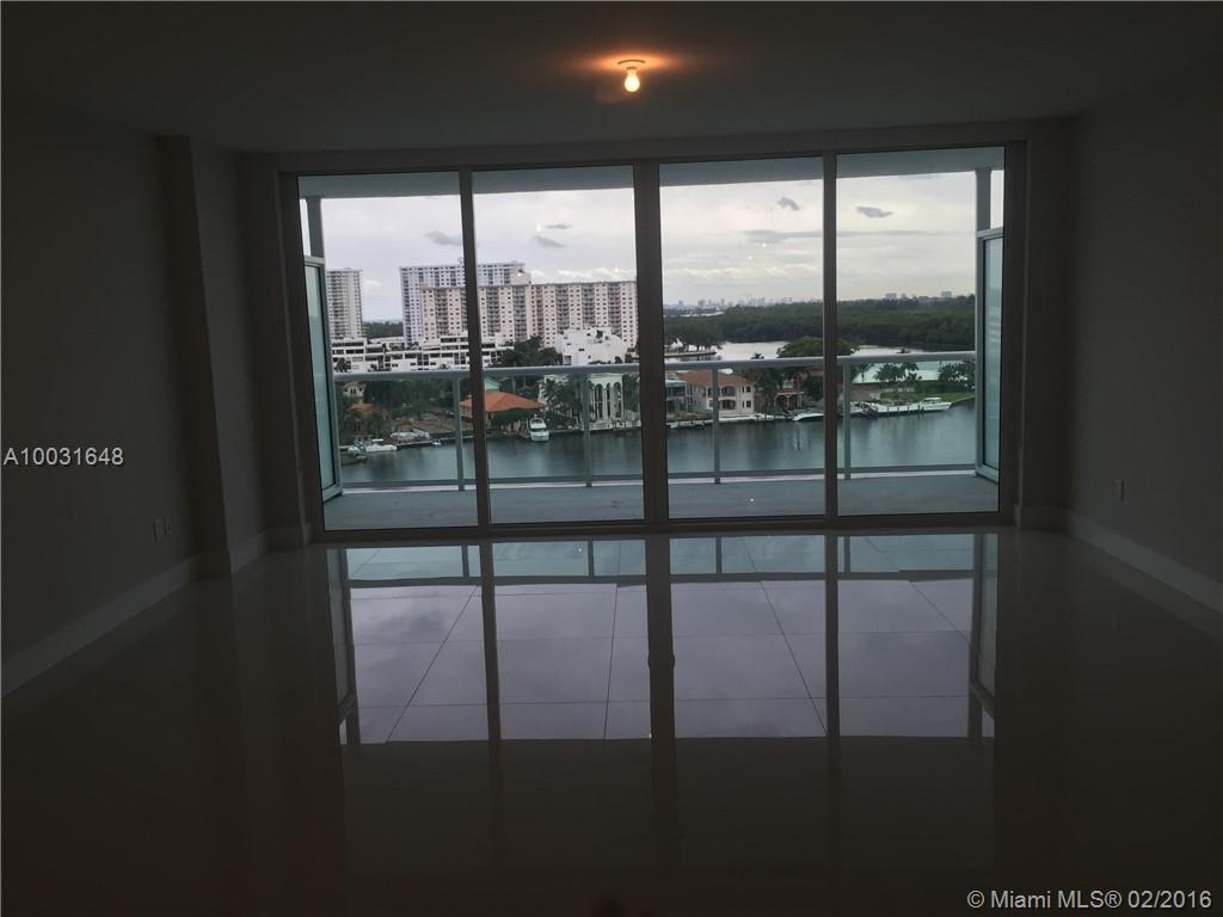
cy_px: 458
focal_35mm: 29
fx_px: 1025
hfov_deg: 61.7
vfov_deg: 48.2
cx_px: 612
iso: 50
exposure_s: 1/120
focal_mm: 4.15
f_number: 2.2
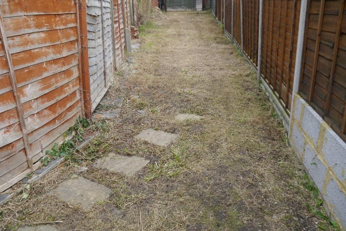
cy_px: 113
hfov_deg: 61.9
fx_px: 288
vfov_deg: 43.6
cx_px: 171
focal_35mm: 30
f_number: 4.5
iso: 160
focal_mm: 14
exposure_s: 1/200
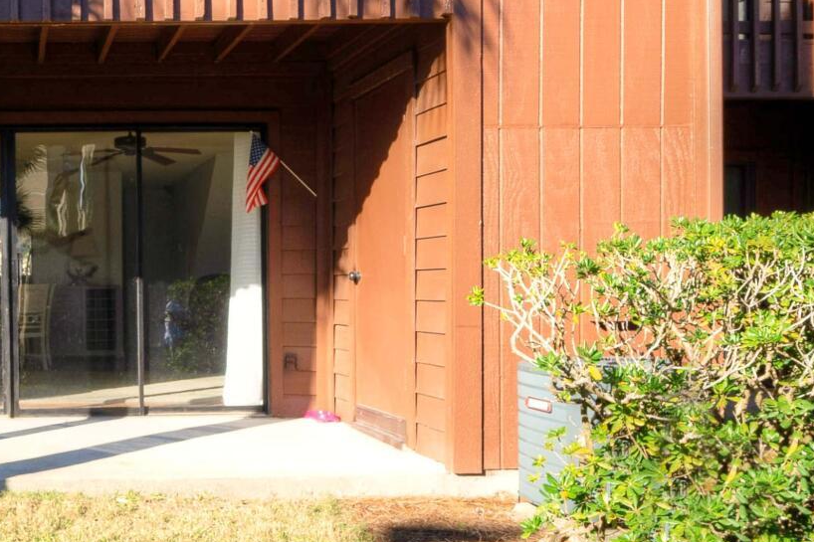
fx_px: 995
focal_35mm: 44
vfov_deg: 30.5
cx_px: 67
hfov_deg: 40.8
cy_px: 307
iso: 100
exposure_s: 1/125
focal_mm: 12
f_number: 8
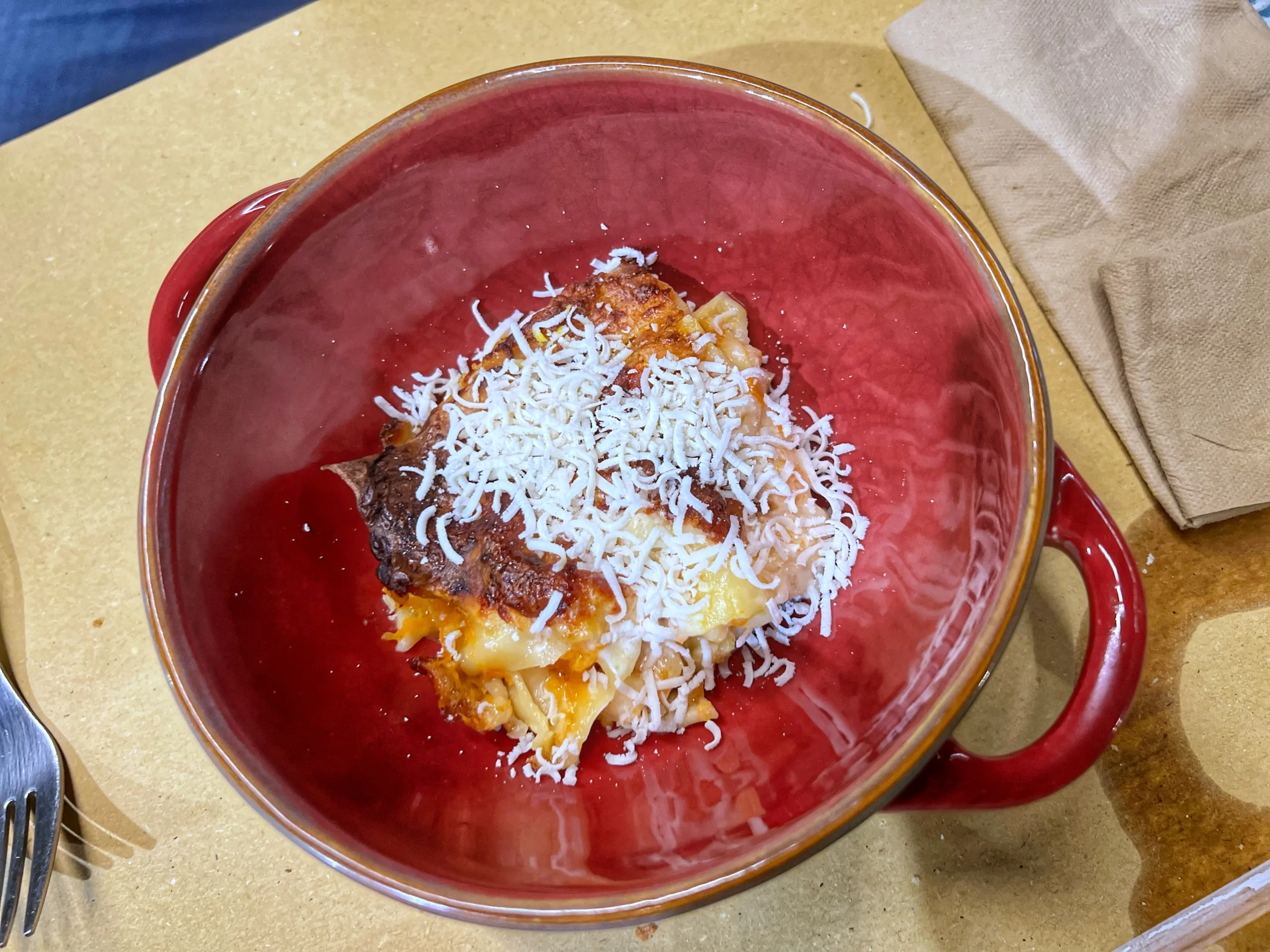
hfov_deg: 67.3
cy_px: 476
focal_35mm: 26
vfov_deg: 53.1
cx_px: 635
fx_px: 954
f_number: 1.5
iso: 250
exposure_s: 1/50
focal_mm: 5.7
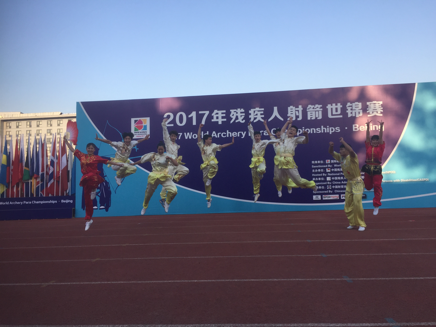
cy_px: 164
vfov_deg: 48.2
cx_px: 218
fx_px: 365
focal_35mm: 29
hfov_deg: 61.7
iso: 32
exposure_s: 1/618
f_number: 2.2
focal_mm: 4.15
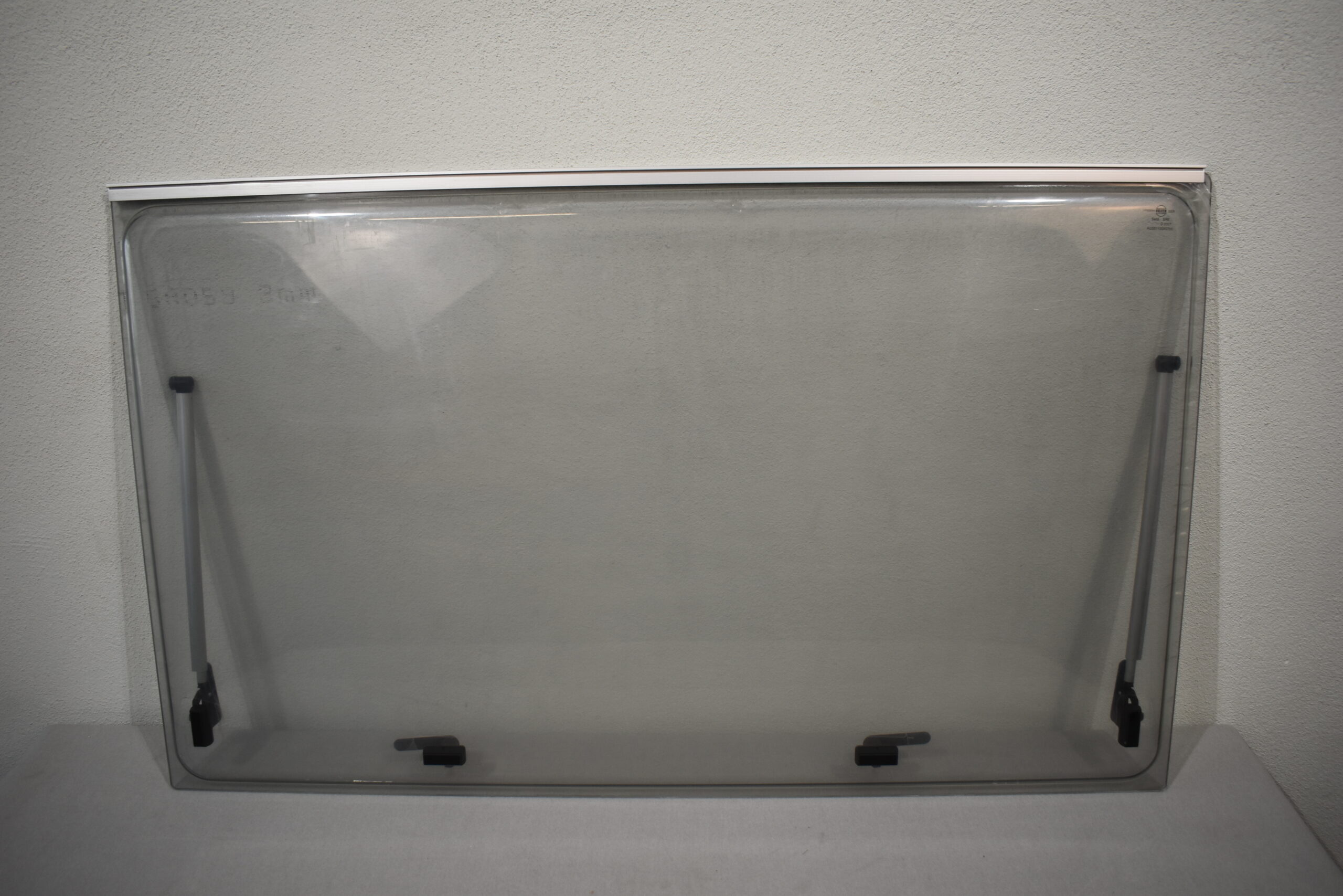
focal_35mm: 27
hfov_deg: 67.4
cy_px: 448
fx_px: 1007
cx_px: 672
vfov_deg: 47.9
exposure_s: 1/250
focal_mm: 18
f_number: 4
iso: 400
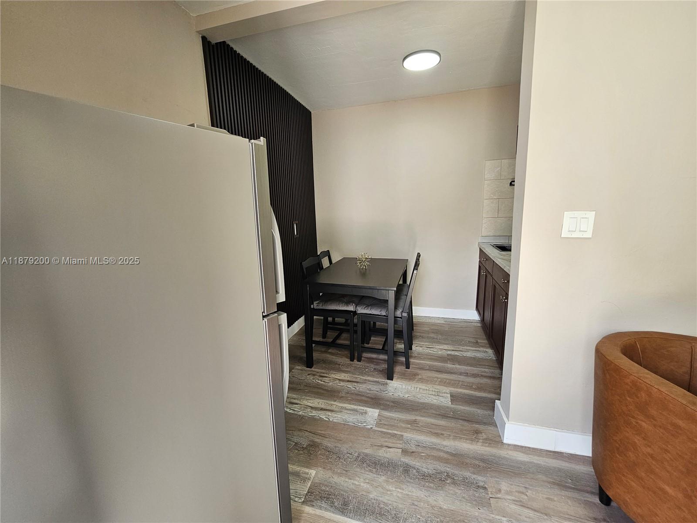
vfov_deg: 89.9
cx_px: 348
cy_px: 262
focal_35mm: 13
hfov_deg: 106.2
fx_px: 262
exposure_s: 1/60
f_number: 2.2
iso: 80
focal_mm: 2.2
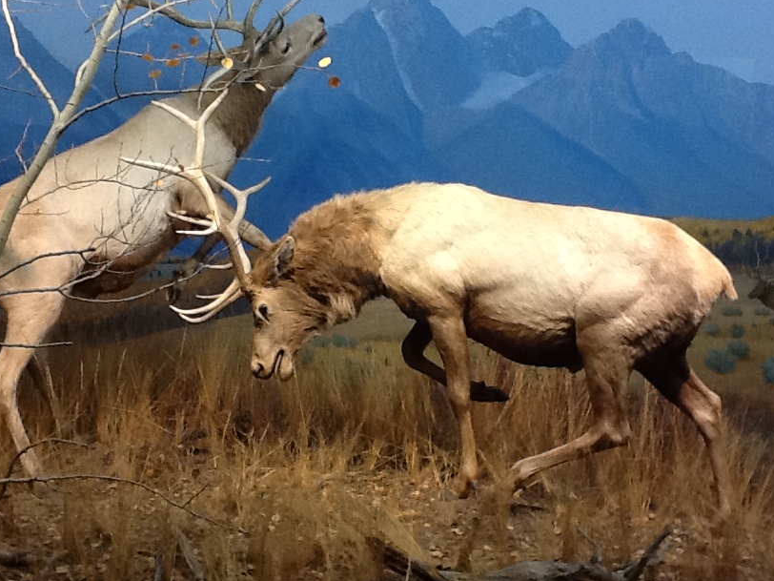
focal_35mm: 52
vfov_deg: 28.0
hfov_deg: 36.8
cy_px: 286
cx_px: 390
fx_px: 1163
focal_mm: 2.03
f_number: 2.4
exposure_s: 1/30
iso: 80
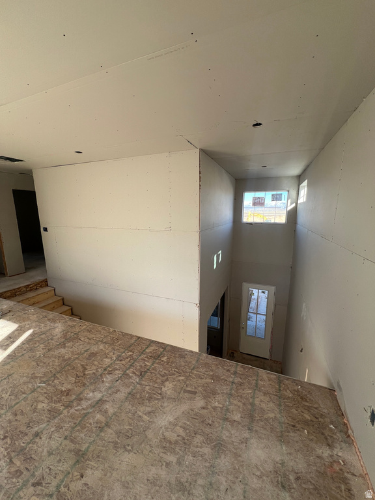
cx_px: 188
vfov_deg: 106.2
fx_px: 188
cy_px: 250
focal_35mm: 13
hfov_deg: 89.9
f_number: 1.8
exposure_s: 1/146
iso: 32
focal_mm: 1.57
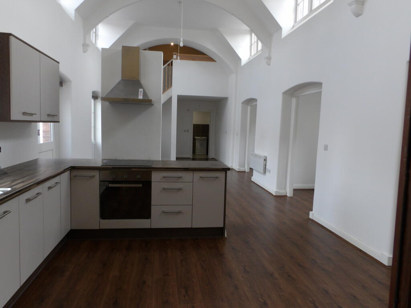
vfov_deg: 56.8
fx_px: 285
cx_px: 206
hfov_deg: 71.6
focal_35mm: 24
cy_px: 154
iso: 143
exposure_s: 1/30
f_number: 4.1
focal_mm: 4.3
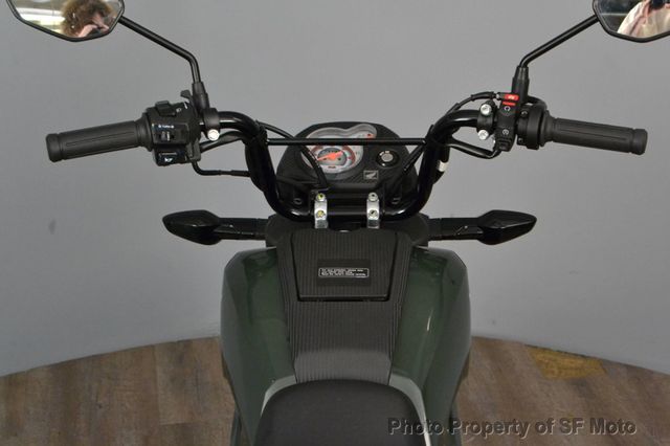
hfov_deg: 31.9
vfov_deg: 21.5
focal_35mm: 63
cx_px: 335
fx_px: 1172
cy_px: 223
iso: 3200
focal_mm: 42
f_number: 11
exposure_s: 1/60
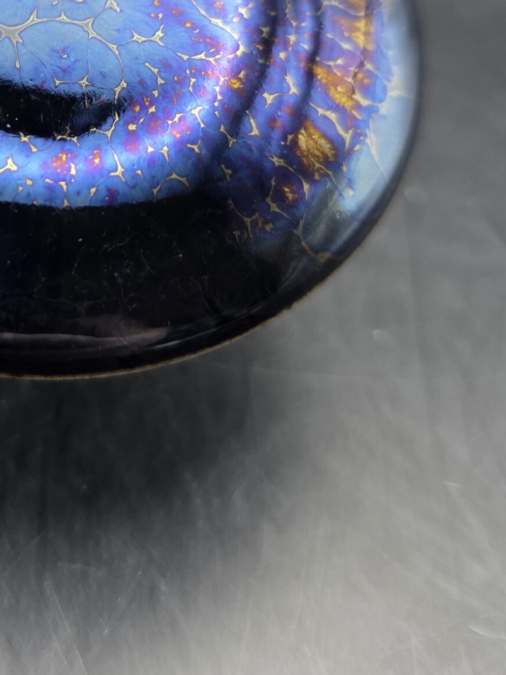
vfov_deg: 35.7
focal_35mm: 51
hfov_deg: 27.5
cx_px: 45
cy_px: 92
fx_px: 994
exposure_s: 1/53.7
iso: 200
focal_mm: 6.3
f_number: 1.7
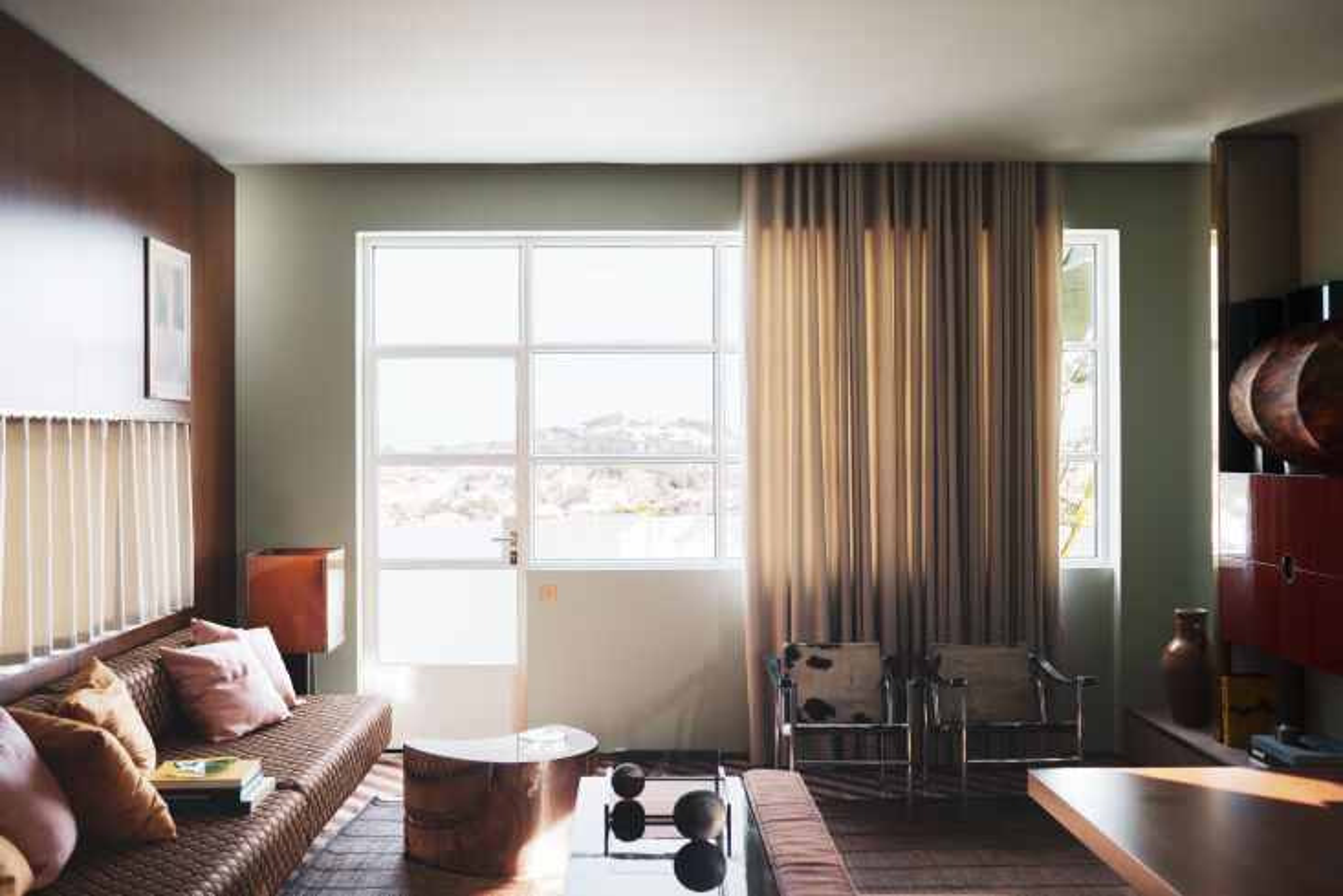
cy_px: 448
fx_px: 1306
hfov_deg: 54.4
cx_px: 672
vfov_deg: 37.9
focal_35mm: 35
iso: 400
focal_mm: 35
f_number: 4
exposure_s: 1/160
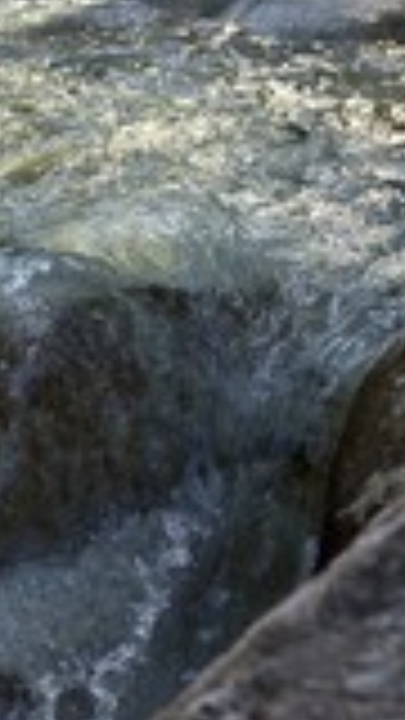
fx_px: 1260
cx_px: -297
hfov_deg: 15.9
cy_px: 234
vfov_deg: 31.6
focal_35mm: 66
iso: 800
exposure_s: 1/1600
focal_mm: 24
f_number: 4
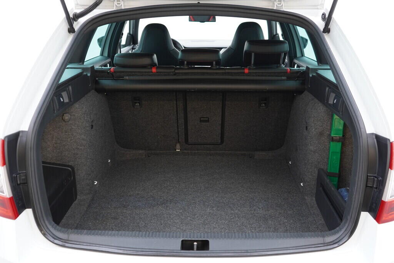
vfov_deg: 36.9
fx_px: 394
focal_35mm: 36
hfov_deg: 53.1
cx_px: 197
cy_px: 132
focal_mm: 24
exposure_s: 1/40
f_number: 2.8
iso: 250
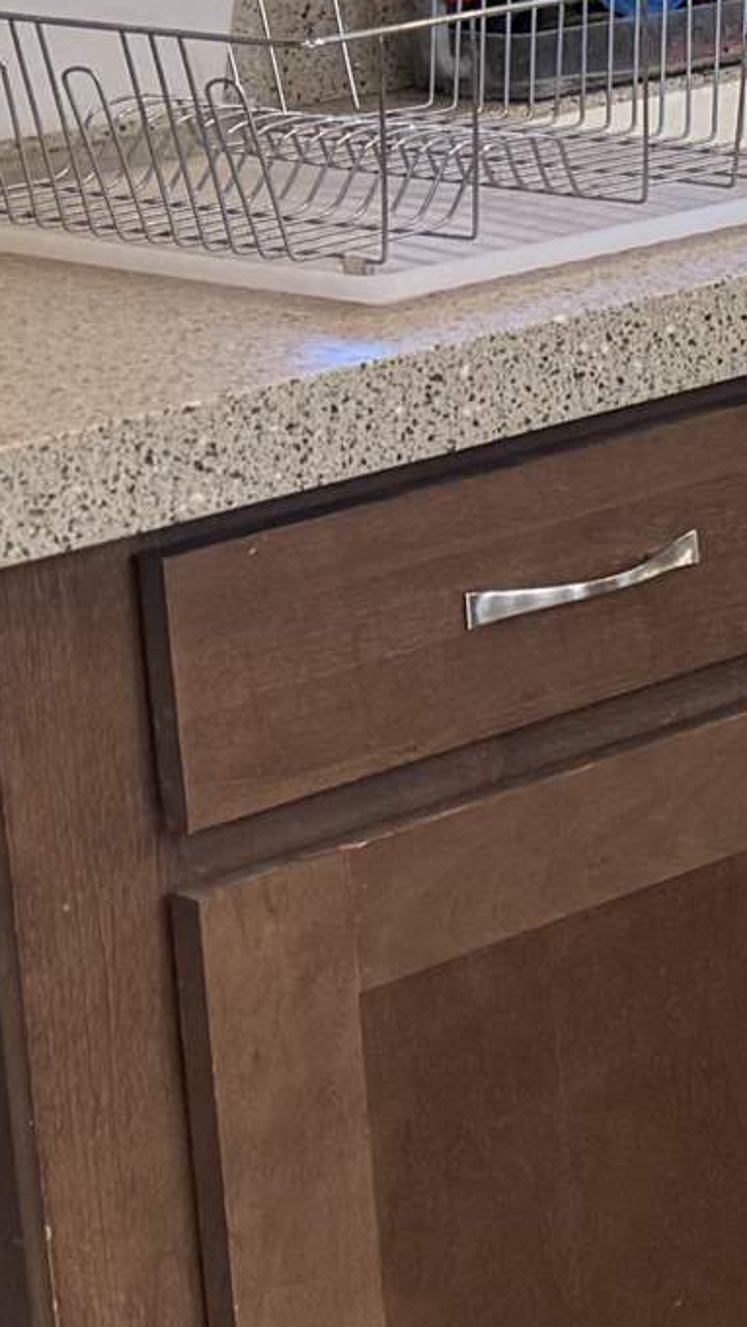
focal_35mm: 118
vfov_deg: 17.7
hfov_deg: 7.8
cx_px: 2707
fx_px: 4156
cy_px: -51
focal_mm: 6.76
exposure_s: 1/145
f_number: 1.78
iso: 100
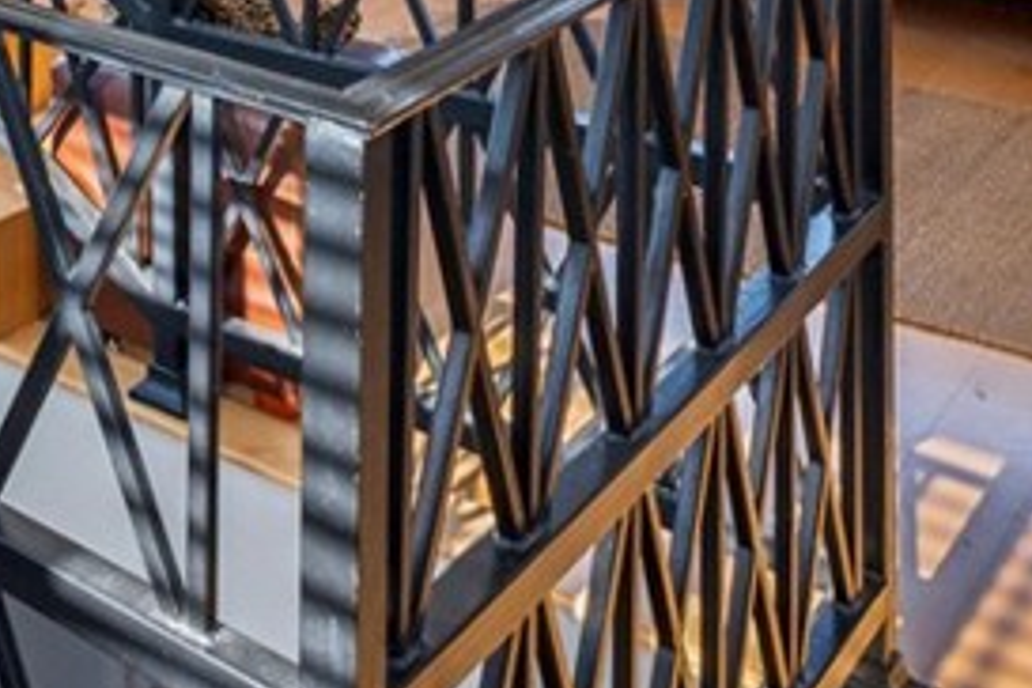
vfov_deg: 18.6
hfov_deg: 27.9
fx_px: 1720
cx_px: -295
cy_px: -476
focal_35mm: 60
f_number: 9
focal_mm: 16
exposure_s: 1/40
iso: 200
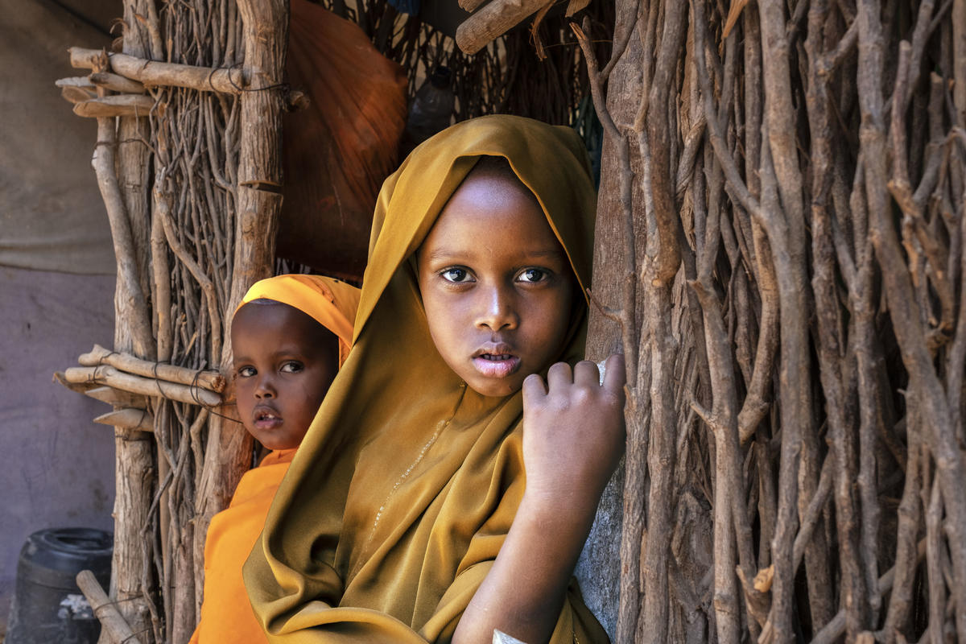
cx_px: 483
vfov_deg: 37.9
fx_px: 939
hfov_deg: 54.4
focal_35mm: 35
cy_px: 322
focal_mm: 23
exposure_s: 1/125
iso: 640
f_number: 8
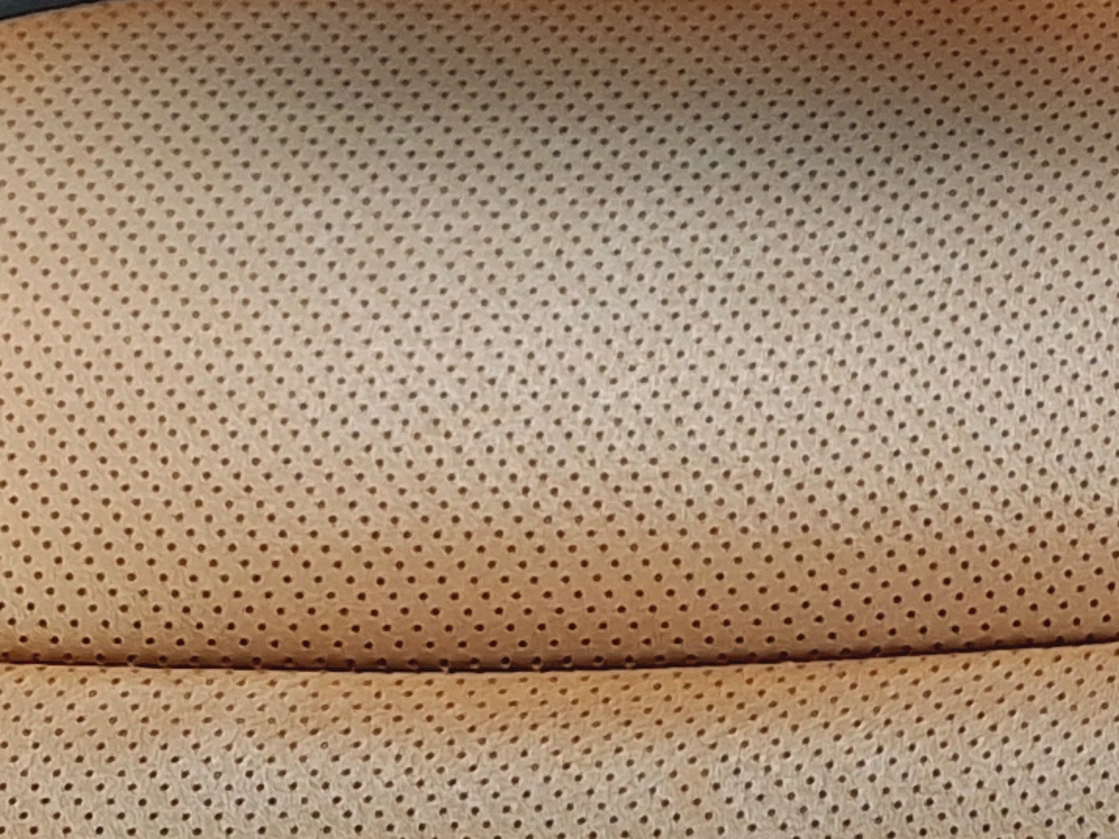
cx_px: 2326
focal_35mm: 131
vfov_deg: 10.2
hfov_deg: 12.9
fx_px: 4235
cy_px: -1020
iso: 200
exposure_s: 1/50
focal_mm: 5.54
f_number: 1.8
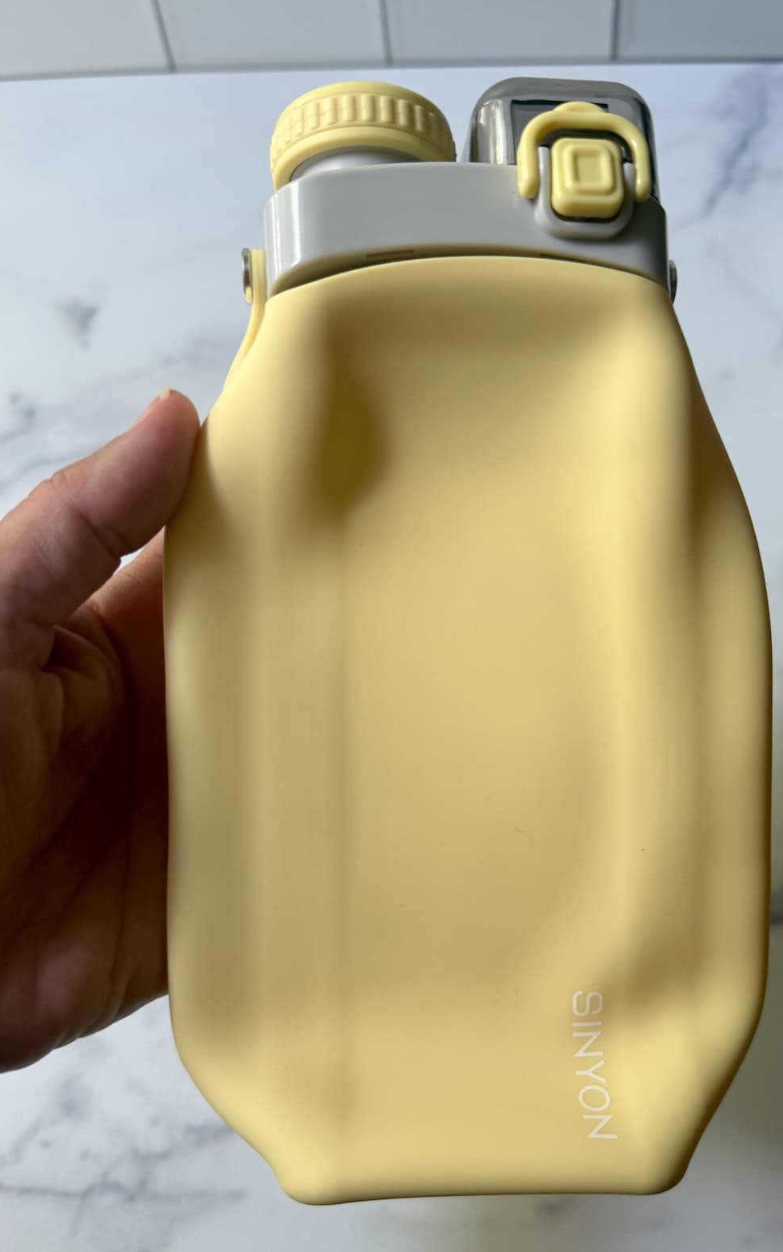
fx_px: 888
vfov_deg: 70.4
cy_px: 629
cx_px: 477
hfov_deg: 47.3
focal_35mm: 26
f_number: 1.8
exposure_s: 1/121
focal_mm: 6.8
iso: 80
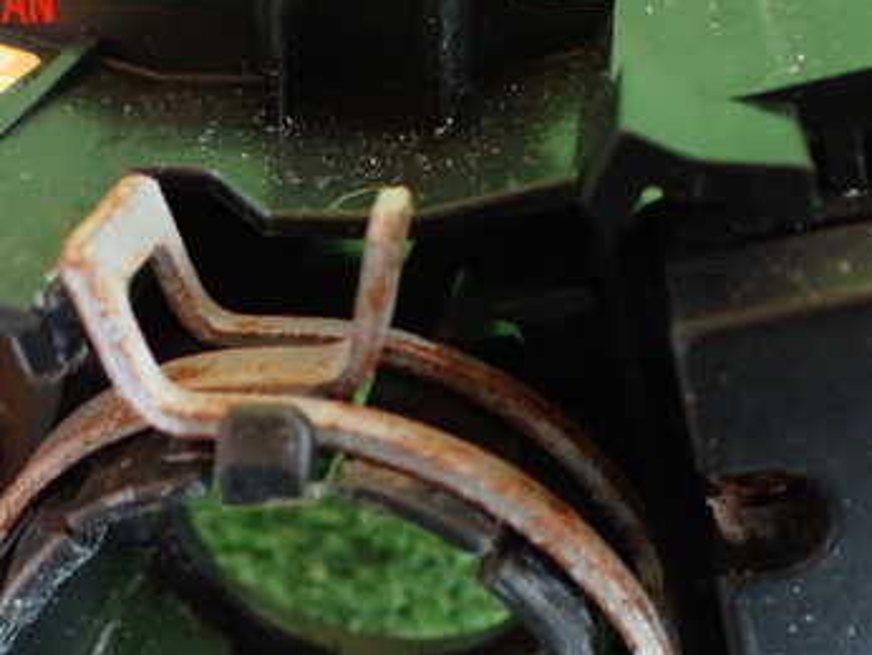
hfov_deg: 36.7
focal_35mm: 52
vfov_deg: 27.4
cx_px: 353
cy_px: 542
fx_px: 1311
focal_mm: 5.4
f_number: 2.3
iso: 1000
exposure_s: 1/30
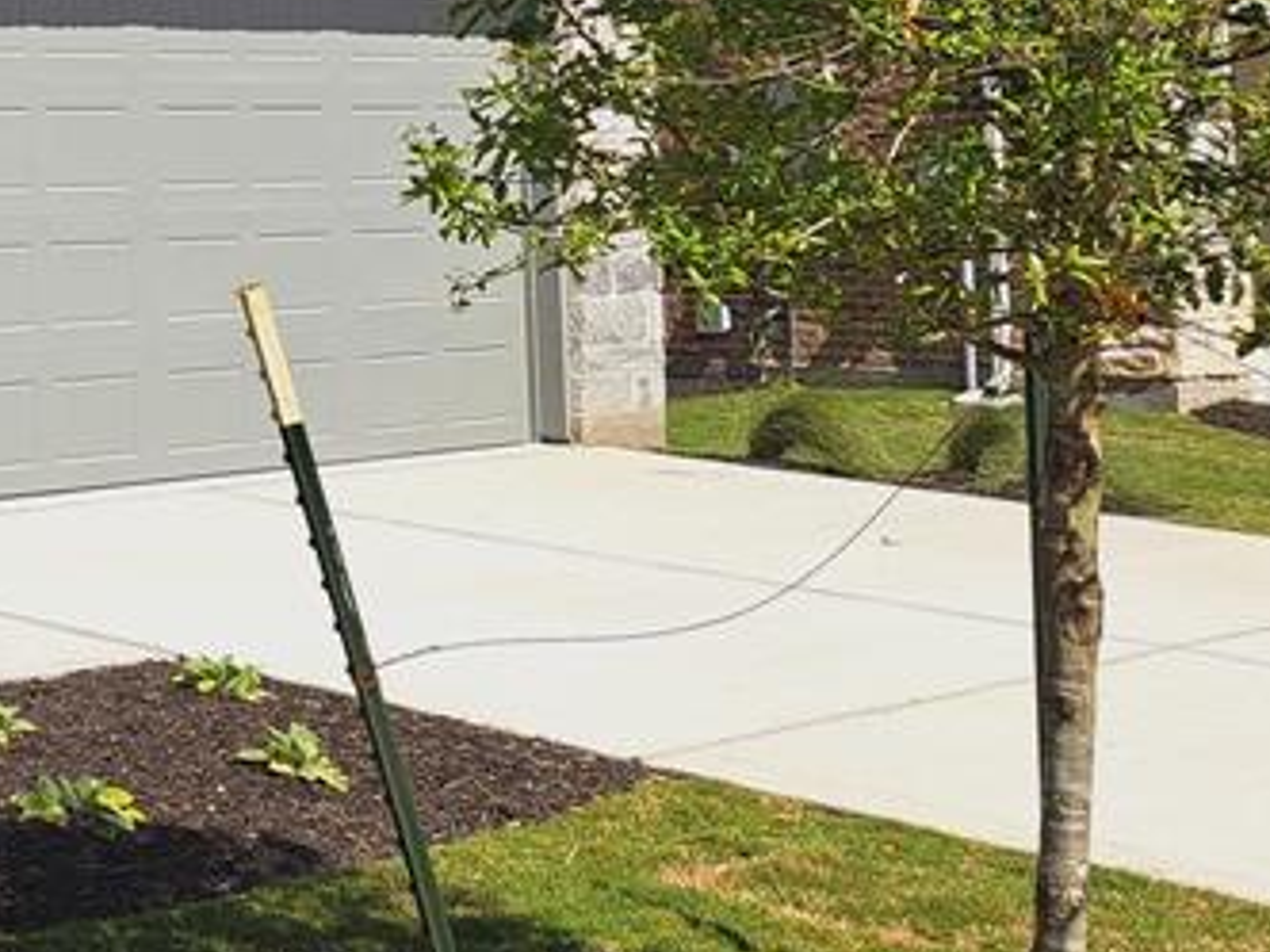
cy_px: 0
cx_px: -627
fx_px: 2715
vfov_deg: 19.3
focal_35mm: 74
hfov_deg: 21.9
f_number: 1.8
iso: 50
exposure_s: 1/2012
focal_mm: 5.23
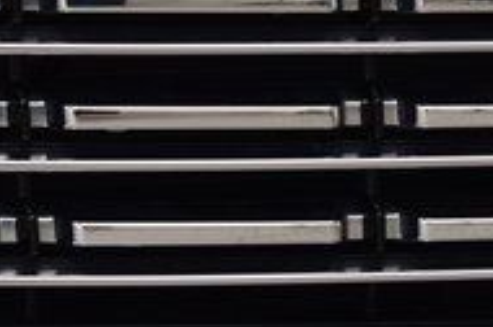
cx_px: 843
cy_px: -97
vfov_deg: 3.4
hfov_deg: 5.0
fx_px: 5537
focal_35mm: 405
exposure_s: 1/15
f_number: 6.3
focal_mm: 50
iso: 400
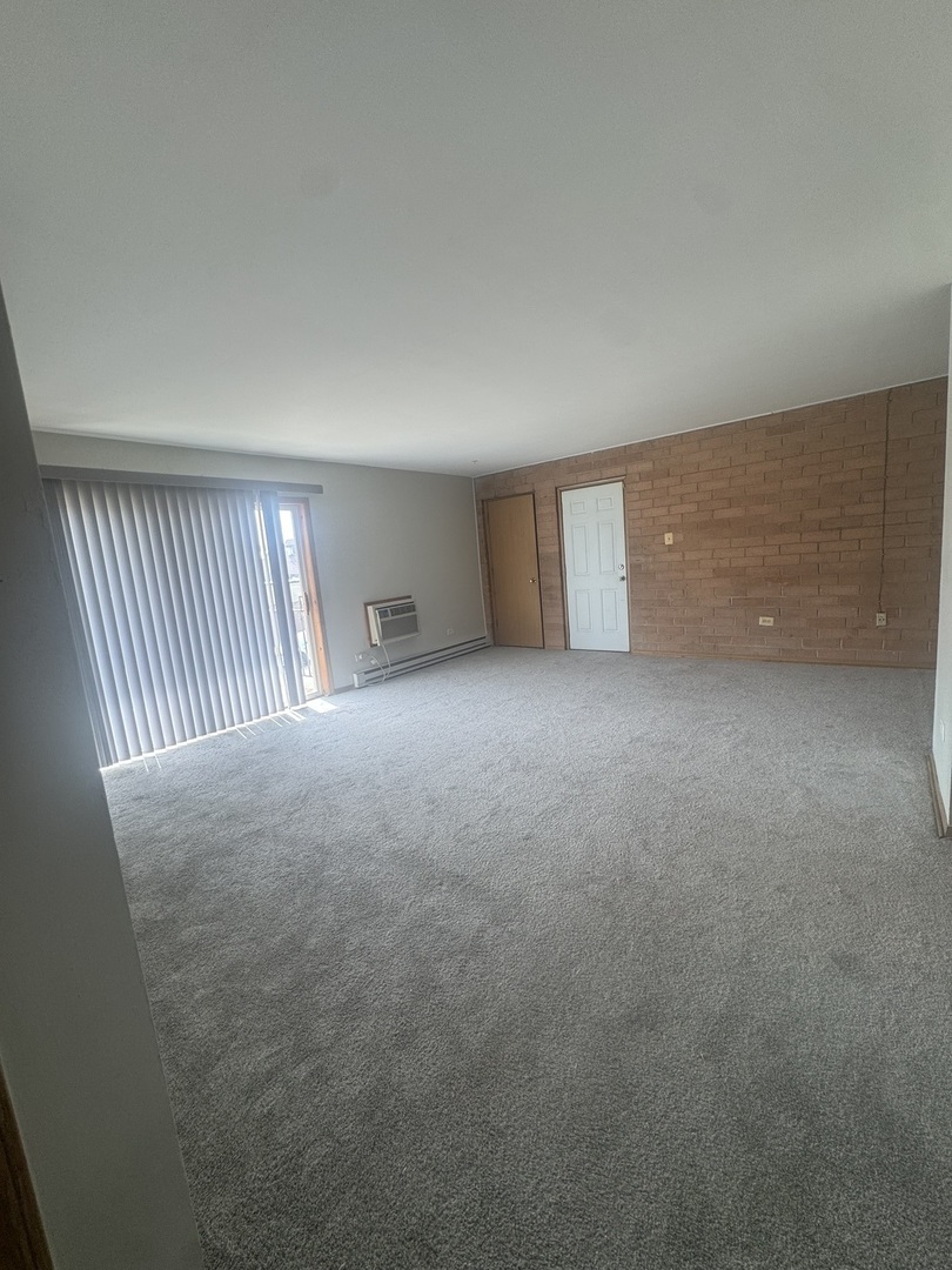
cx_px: 476
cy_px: 635
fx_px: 513
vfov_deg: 102.1
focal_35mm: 14
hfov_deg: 85.7
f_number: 2.2
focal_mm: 2.22
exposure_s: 1/99
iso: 64
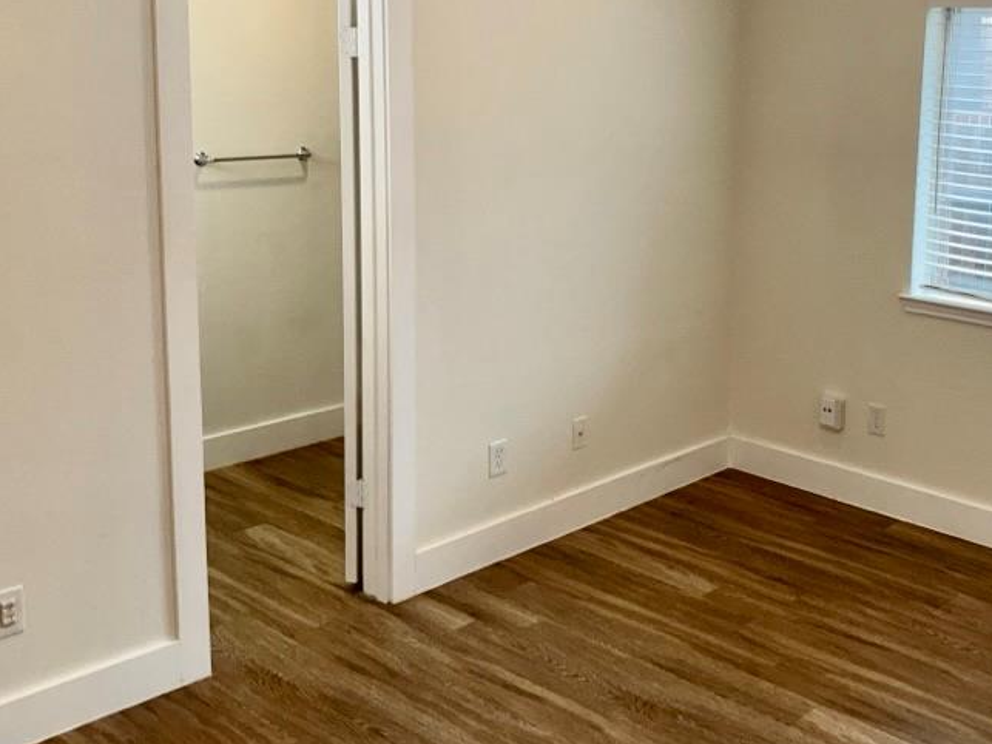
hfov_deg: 42.6
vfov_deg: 33.3
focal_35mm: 43
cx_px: 739
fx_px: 1232
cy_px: 239
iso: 32
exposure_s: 1/60
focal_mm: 3
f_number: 1.8
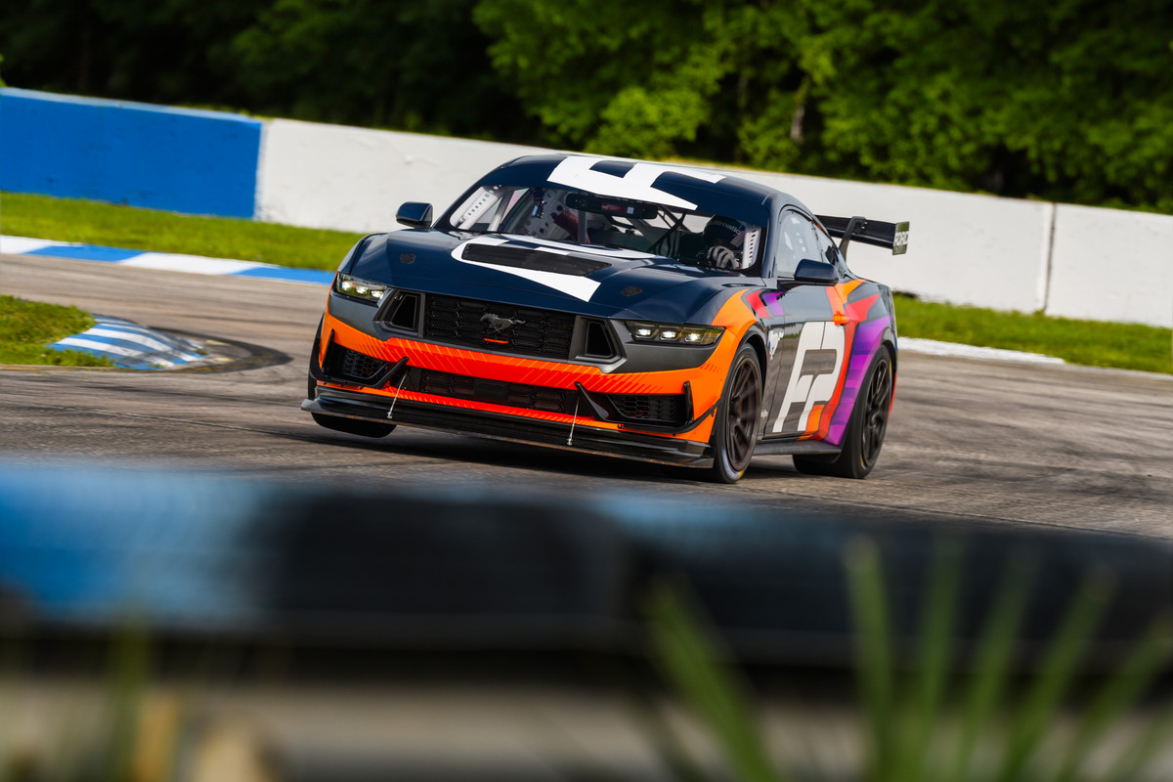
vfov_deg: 3.3
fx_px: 13684
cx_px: 586
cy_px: 391
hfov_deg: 4.9
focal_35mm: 420
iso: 100
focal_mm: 280
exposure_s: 1/320
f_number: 5
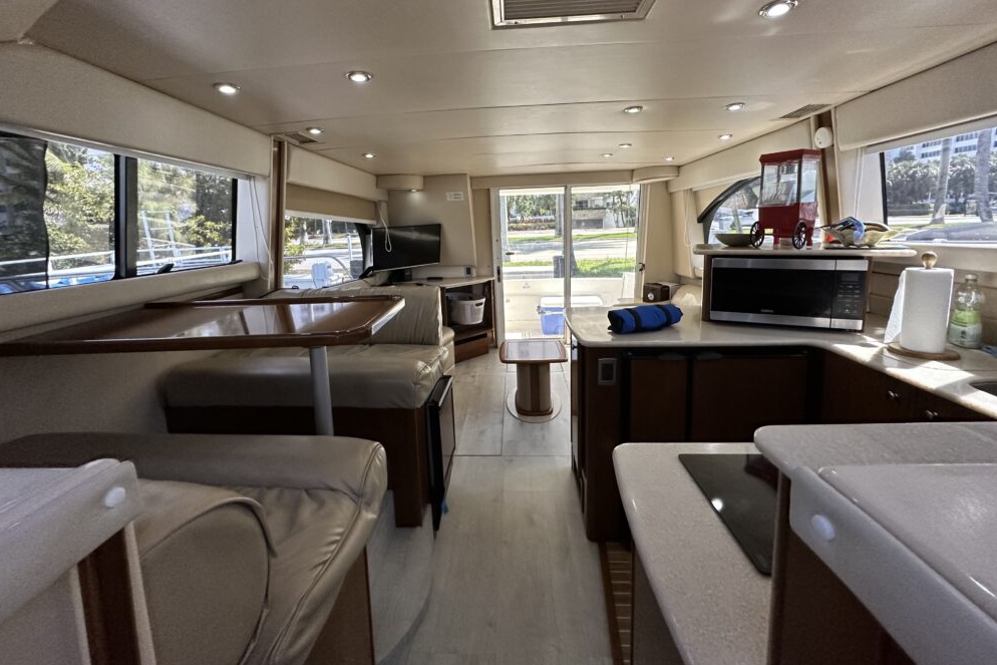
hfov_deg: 100.4
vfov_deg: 76.8
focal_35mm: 15
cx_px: 492
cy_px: 281
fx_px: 415
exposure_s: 1/99
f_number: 2.2
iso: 320
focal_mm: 2.22
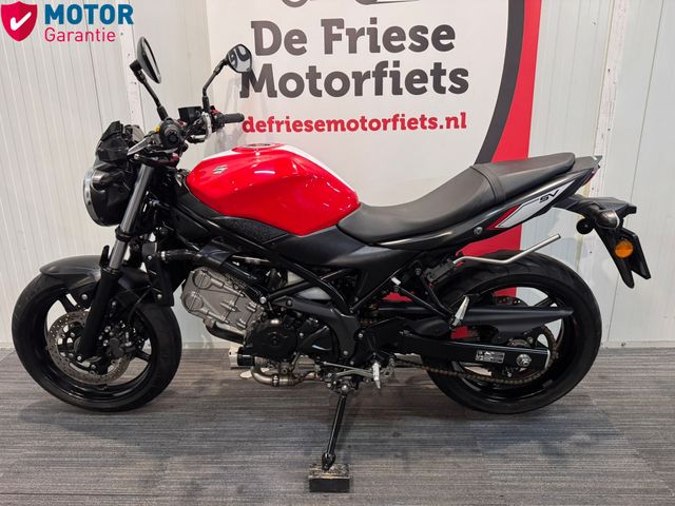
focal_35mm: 24
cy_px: 253
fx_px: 468
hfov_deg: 71.6
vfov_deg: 56.8
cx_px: 338
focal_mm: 6.76
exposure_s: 1/50
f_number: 1.78
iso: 400
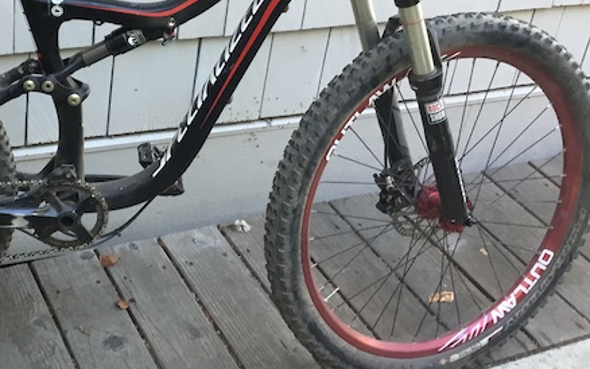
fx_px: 965
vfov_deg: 21.6
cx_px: 127
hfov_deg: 33.1
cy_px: 121
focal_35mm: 60
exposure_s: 1/30
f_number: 2.4
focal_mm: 3.3
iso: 32
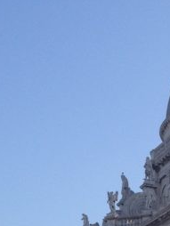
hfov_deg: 10.3
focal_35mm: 141
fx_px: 922
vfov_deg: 13.3
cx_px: 218
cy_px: 319
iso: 50
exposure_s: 1/1151
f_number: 2.4
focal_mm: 4.28
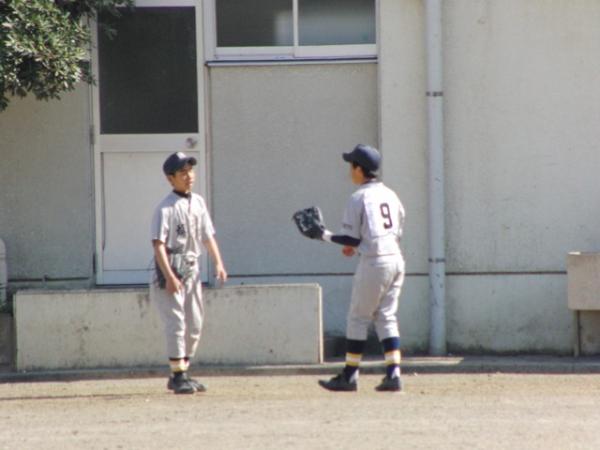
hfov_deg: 3.8
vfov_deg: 2.9
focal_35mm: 520
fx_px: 9013
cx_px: 300
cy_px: 225
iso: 200
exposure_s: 1/640
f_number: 4.5
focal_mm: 92
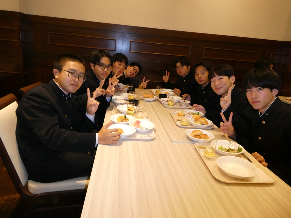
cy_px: 109
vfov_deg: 56.8
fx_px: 202
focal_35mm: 24
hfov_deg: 71.6
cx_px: 146
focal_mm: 4.3
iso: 400
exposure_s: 1/60
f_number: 3.3
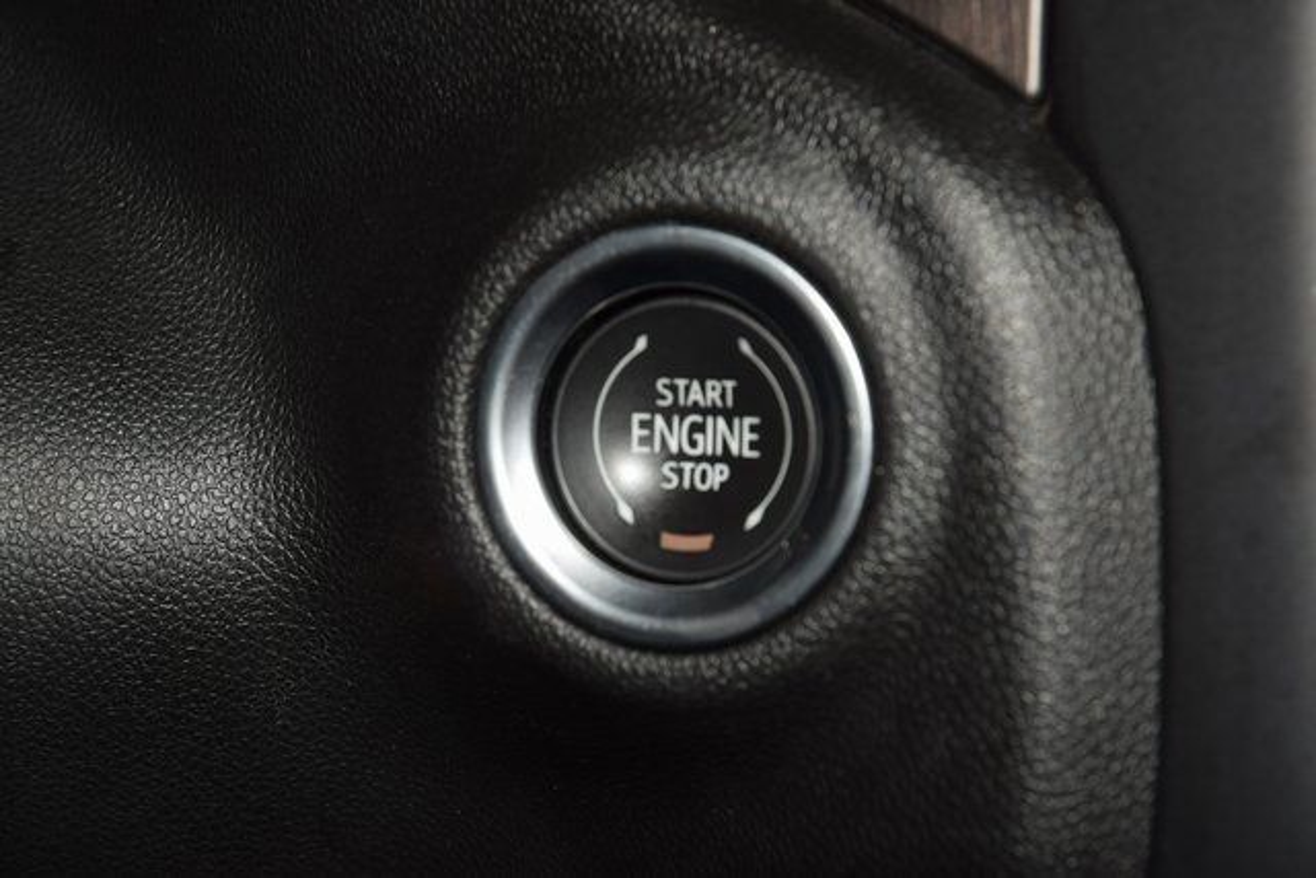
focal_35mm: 105
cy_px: 439
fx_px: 3839
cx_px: 658
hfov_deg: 19.5
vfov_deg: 13.0
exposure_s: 1/125
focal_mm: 70
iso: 100
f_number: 8
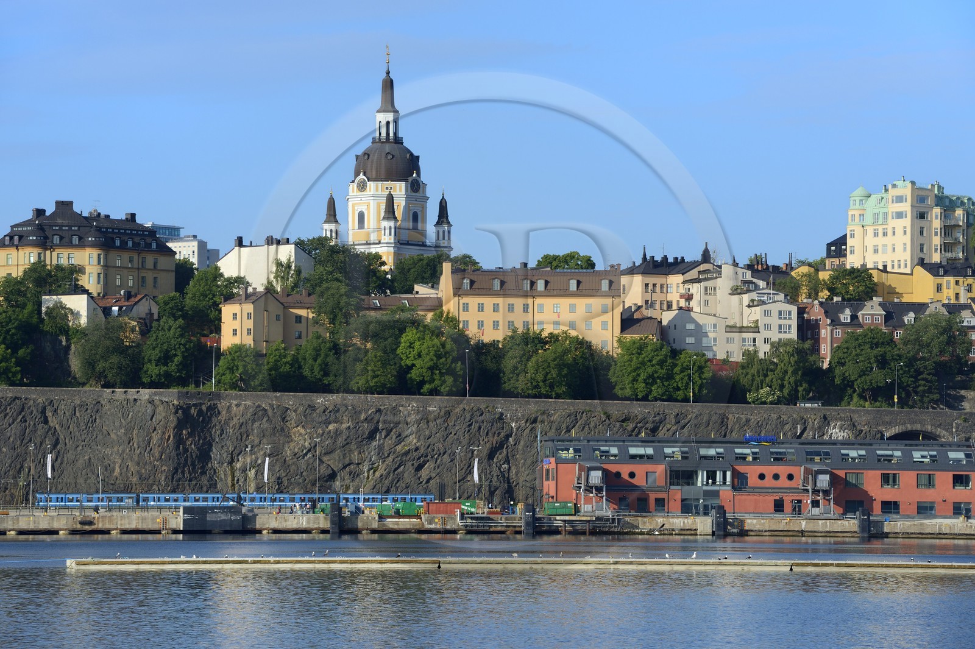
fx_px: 4060
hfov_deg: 13.7
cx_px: 488
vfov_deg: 9.1
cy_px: 324
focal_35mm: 150
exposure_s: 1/320
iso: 200
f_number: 10
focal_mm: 150
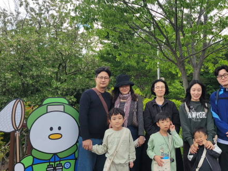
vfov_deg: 39.7
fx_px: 237
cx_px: 147
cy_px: 79
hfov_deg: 50.6
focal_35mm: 36
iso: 40
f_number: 1.8
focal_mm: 5.4
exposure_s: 1/767
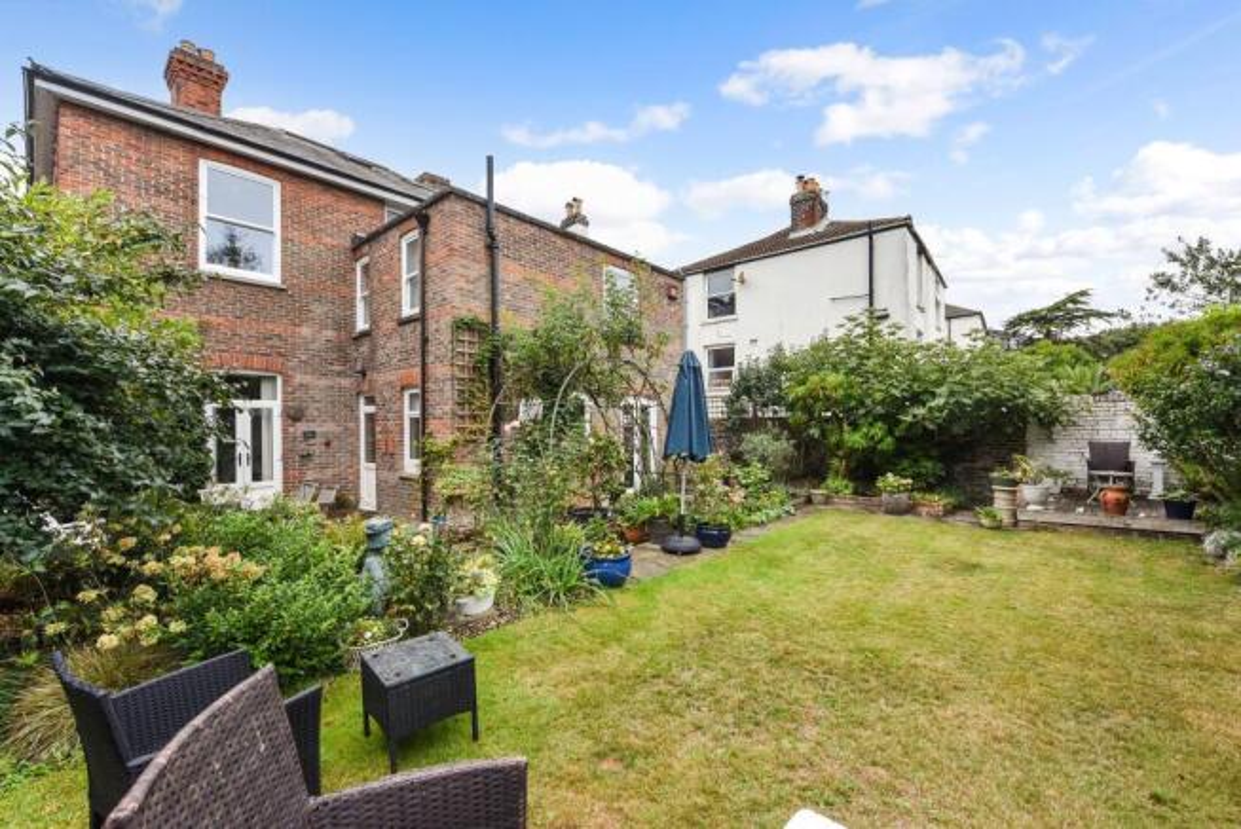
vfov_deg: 81.3
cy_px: 414
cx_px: 620
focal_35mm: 14
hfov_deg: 104.2
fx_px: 483
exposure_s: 1/200
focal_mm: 14
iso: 400
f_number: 8
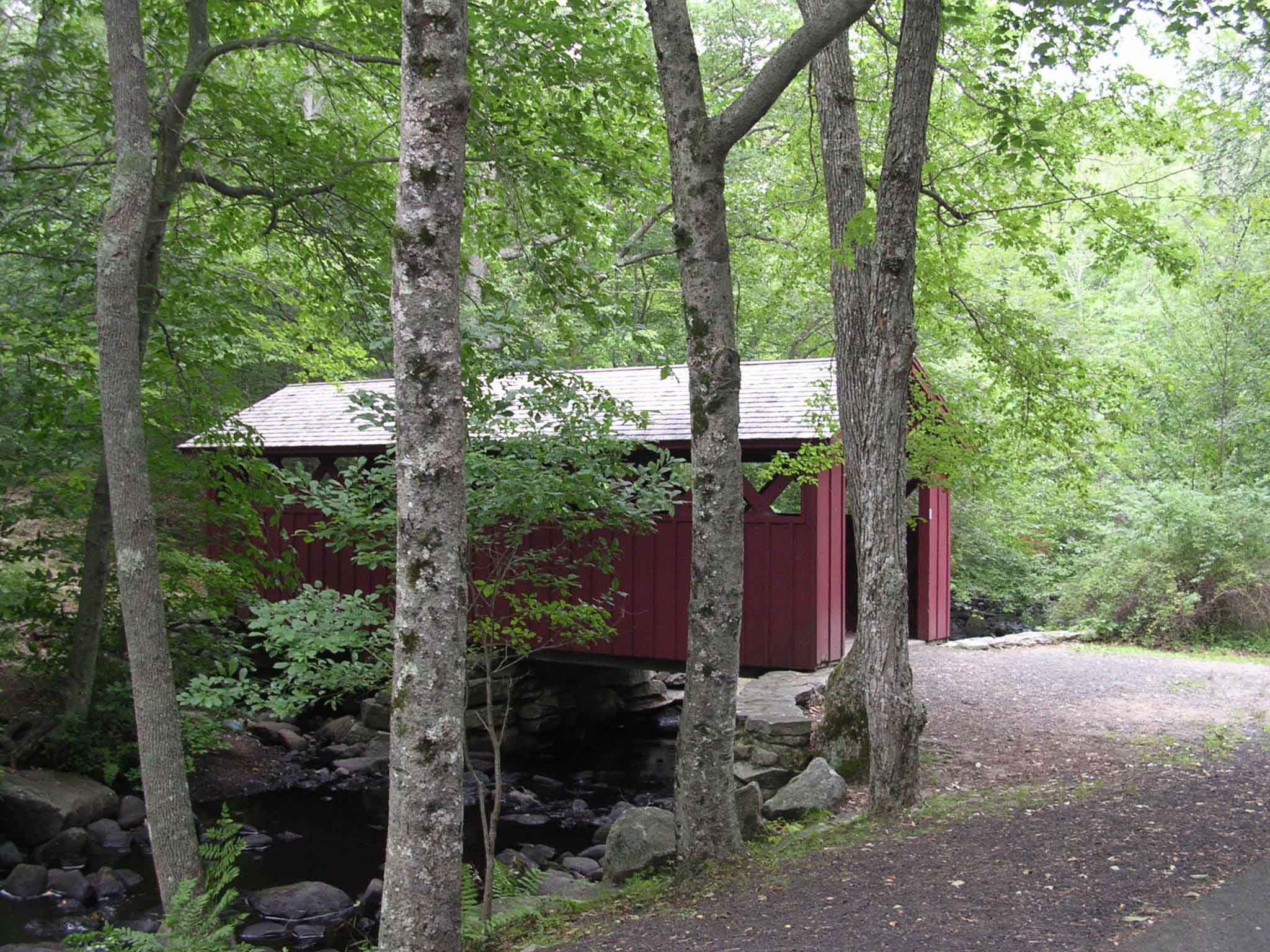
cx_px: 635
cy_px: 476
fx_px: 1394
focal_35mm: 38
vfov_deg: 37.7
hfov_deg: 49.0
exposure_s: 1/30.4
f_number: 2.8
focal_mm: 5.8
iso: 225
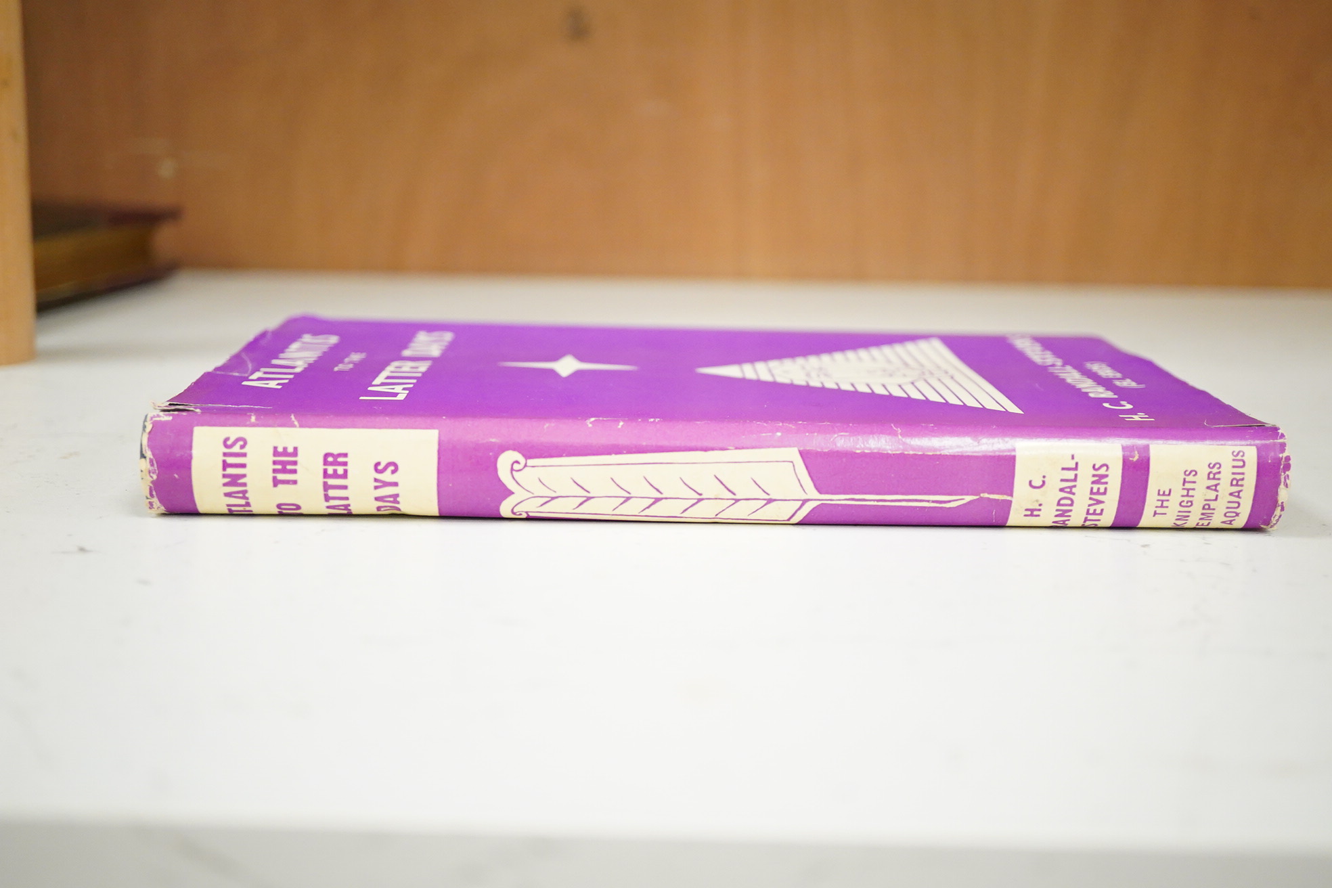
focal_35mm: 45
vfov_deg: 29.9
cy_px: 444
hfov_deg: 43.6
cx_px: 666
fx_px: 1665
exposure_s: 1/320
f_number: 5
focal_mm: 30
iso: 3200
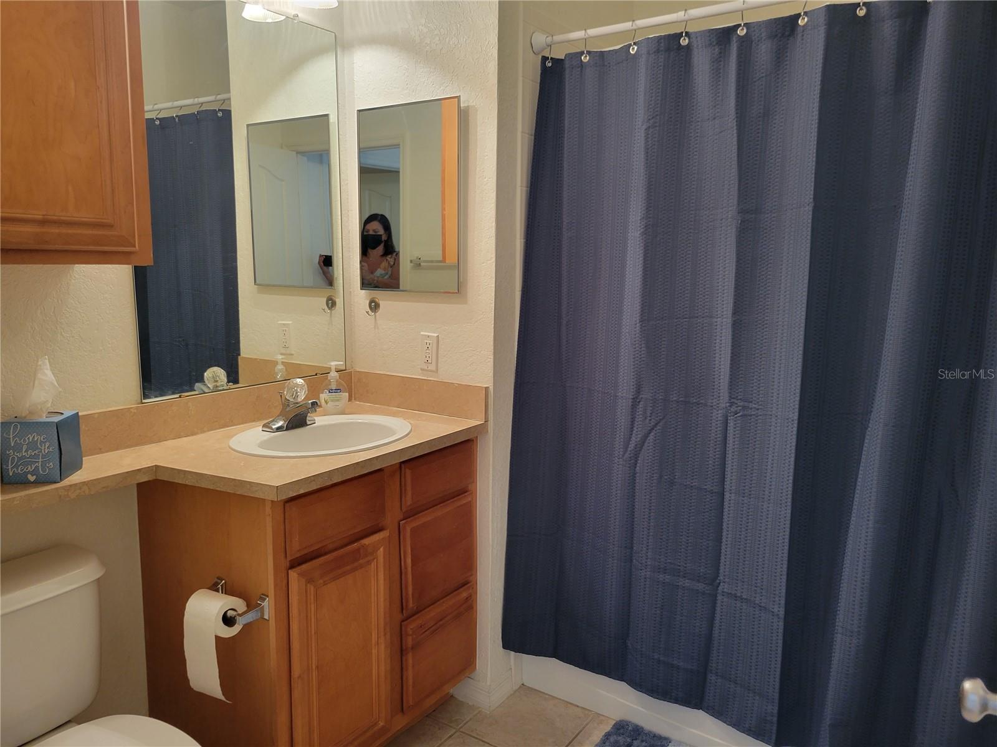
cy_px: 374
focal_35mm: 26
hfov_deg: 67.3
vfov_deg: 53.1
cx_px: 498
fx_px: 749
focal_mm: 5.4
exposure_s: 1/59
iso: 200
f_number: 1.8
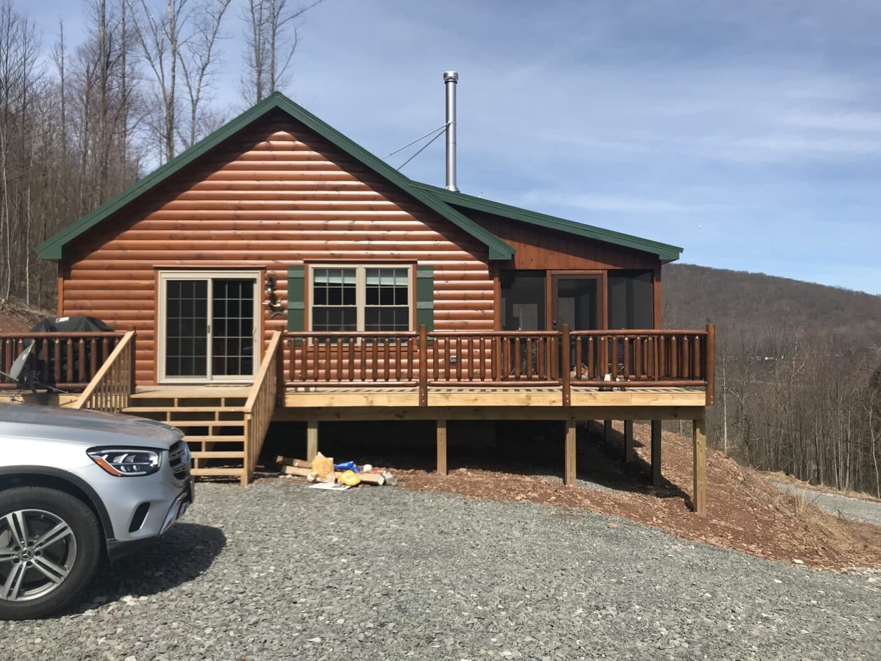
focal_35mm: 28
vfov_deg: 49.7
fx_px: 713
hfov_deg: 63.4
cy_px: 330
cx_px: 440
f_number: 1.8
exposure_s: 1/2519
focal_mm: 3.99
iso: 20
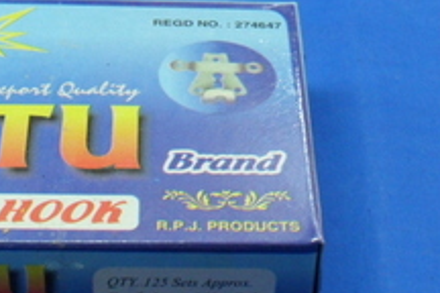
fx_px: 1295
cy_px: 329
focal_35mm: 106
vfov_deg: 12.7
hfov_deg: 19.0
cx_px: 63
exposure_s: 1/6
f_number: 4.5
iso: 200
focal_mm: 7.8
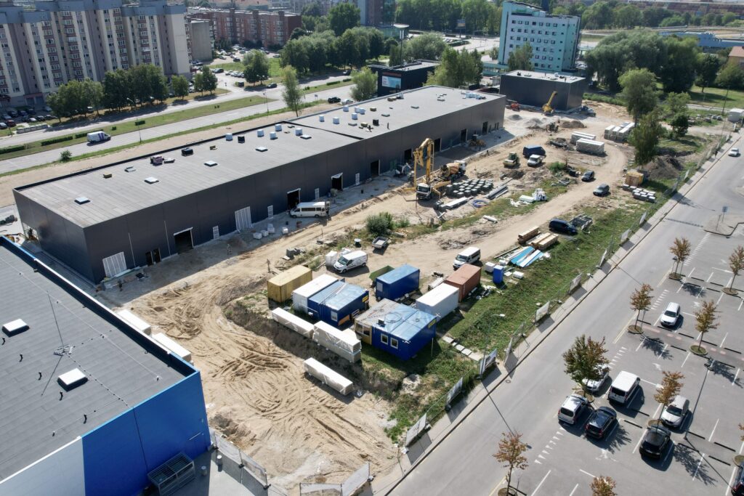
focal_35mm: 22
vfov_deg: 57.2
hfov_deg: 78.6
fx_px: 455
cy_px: 248
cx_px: 372
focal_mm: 8.38
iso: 200
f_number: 2.8
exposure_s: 1/2500
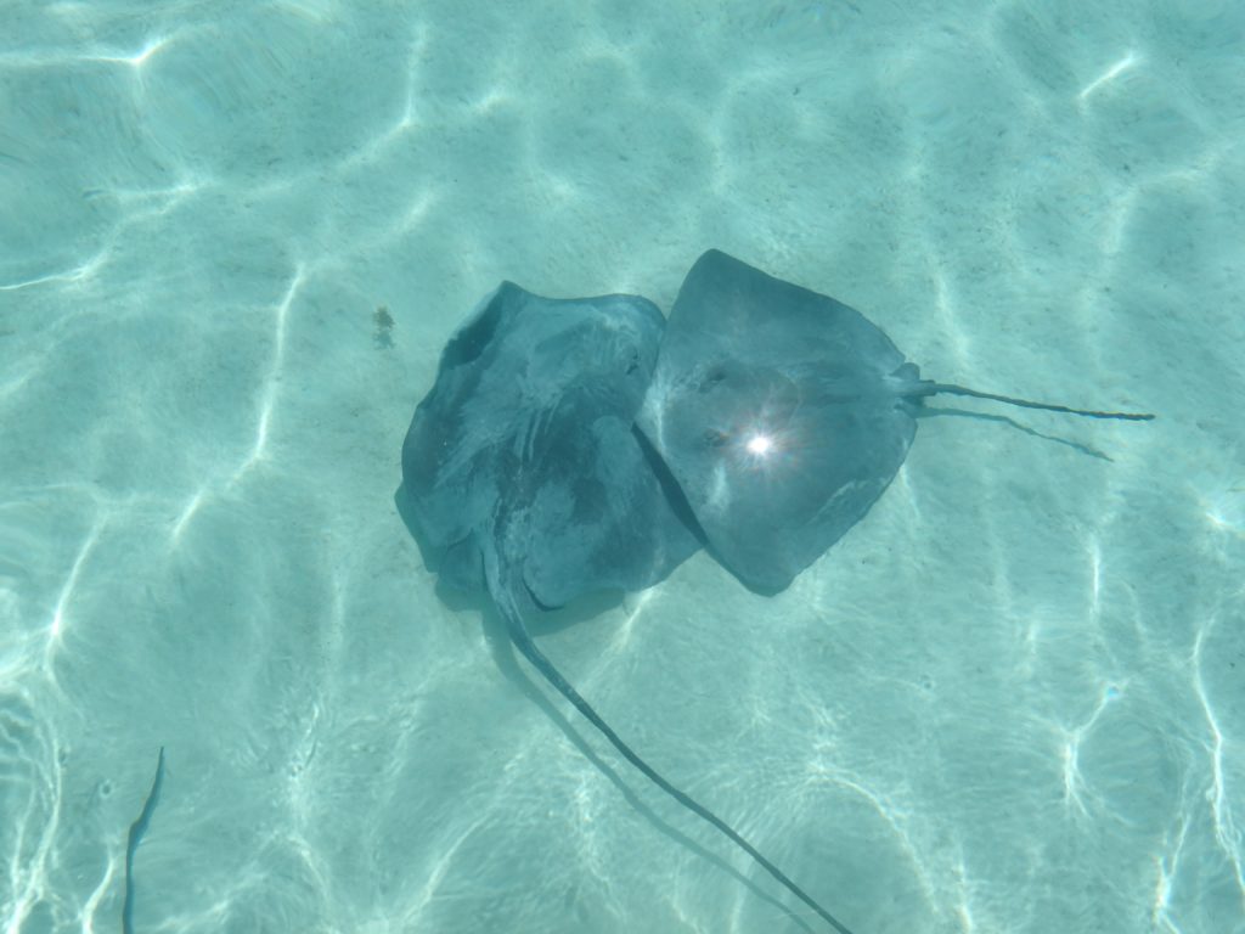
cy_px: 467
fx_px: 755
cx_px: 622
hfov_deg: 79.0
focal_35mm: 21
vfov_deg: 63.4
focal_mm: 3.7
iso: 125
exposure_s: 1/800
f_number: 6
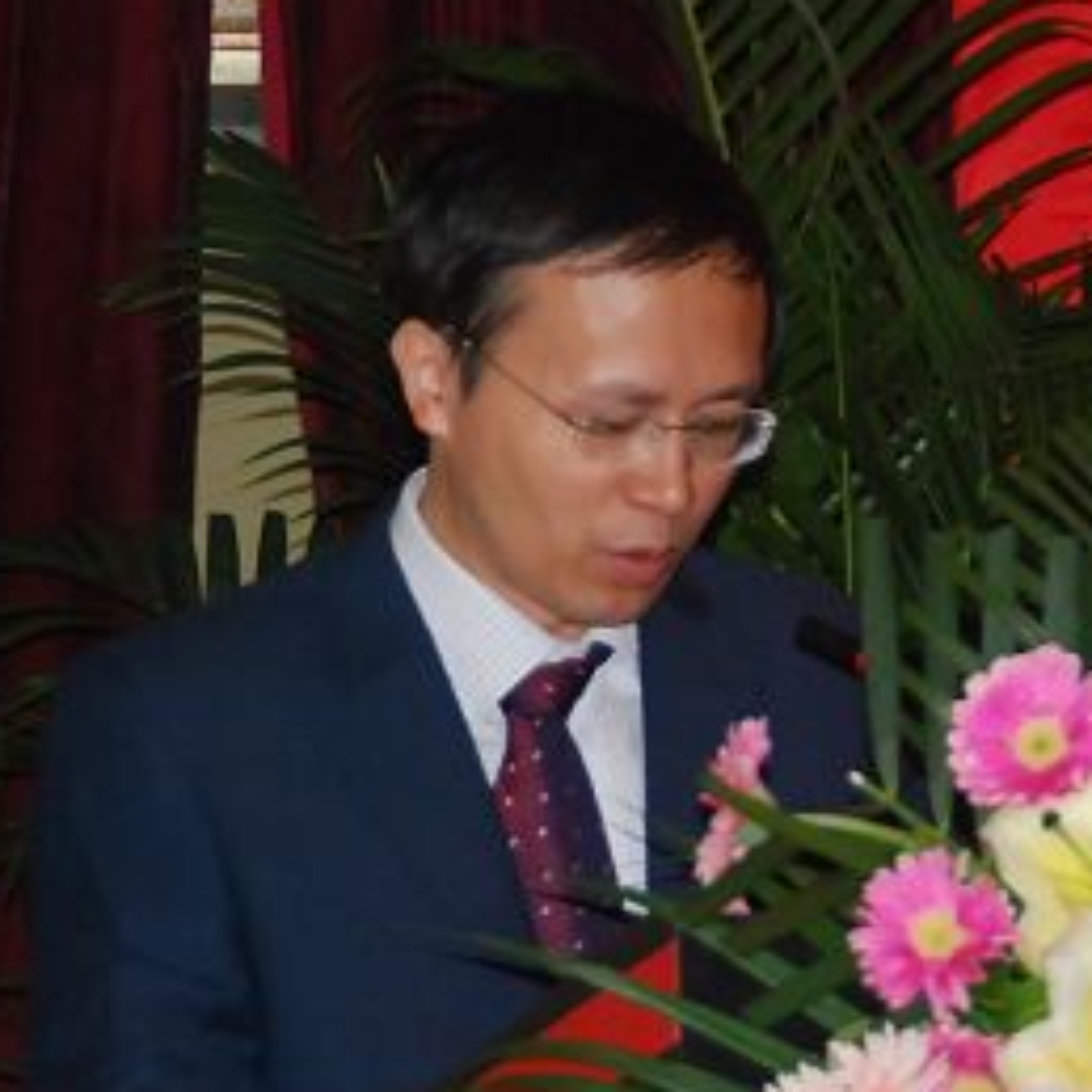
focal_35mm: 272
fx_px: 9708
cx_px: 1003
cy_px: 824
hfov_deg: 6.4
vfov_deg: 6.4
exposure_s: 1/125
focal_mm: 92
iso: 800
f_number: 7.1
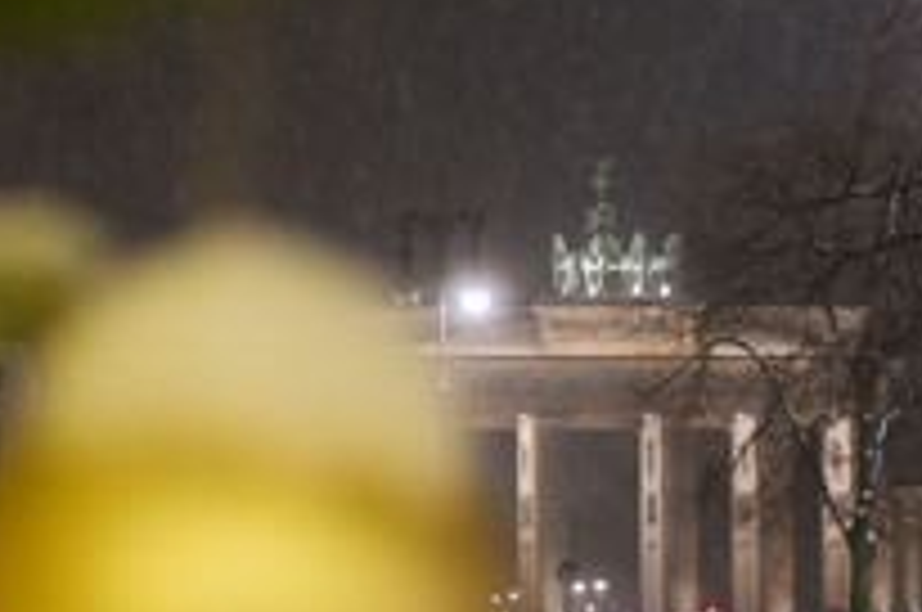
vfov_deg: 13.6
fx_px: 2532
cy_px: 621
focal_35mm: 99
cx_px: 389
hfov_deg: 20.6
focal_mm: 30
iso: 640
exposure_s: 1/50
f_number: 2.2
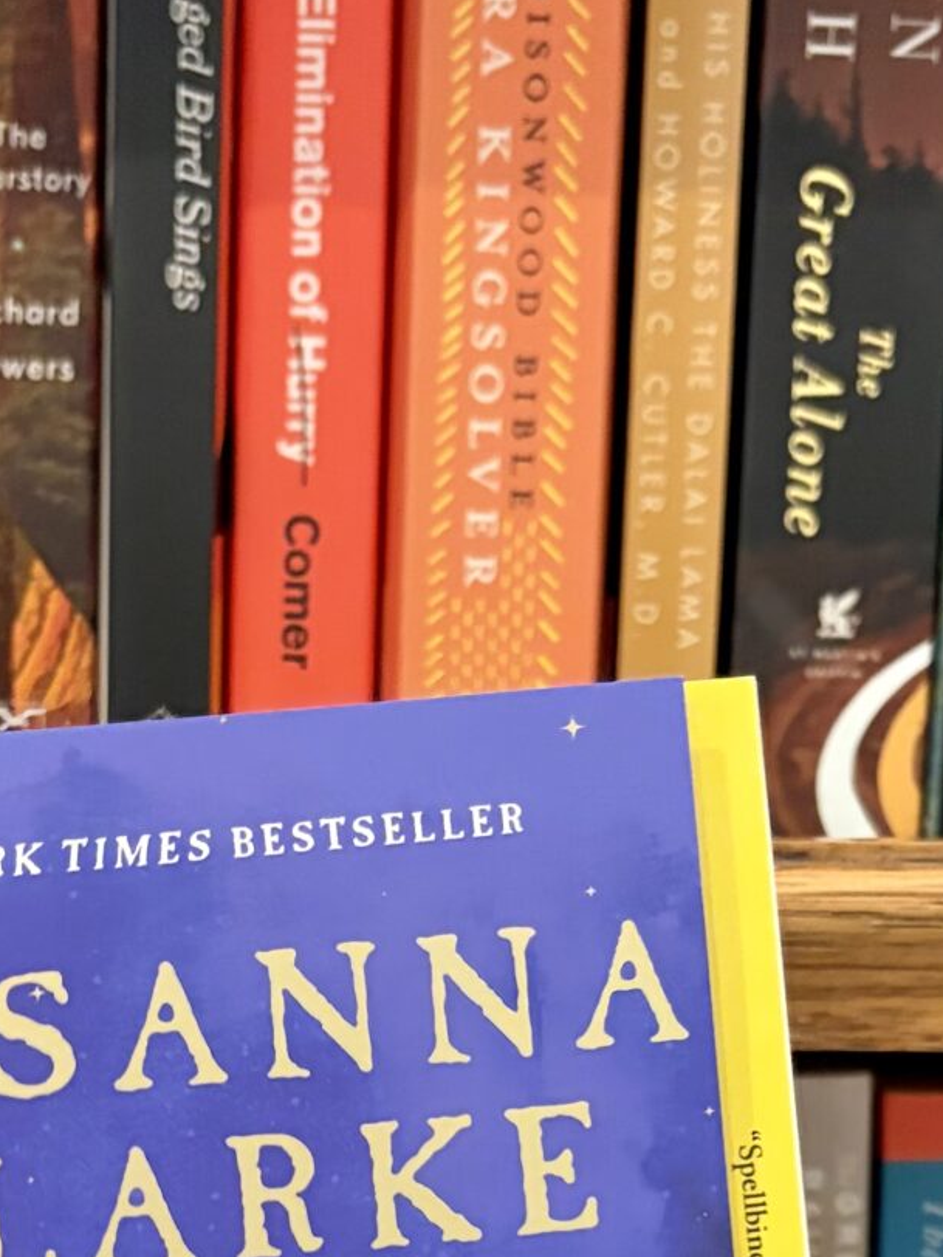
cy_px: 1455
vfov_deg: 22.2
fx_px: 2978
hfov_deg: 17.9
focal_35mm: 82
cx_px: 319
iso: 500
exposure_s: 1/40
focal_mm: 5.96
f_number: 1.6
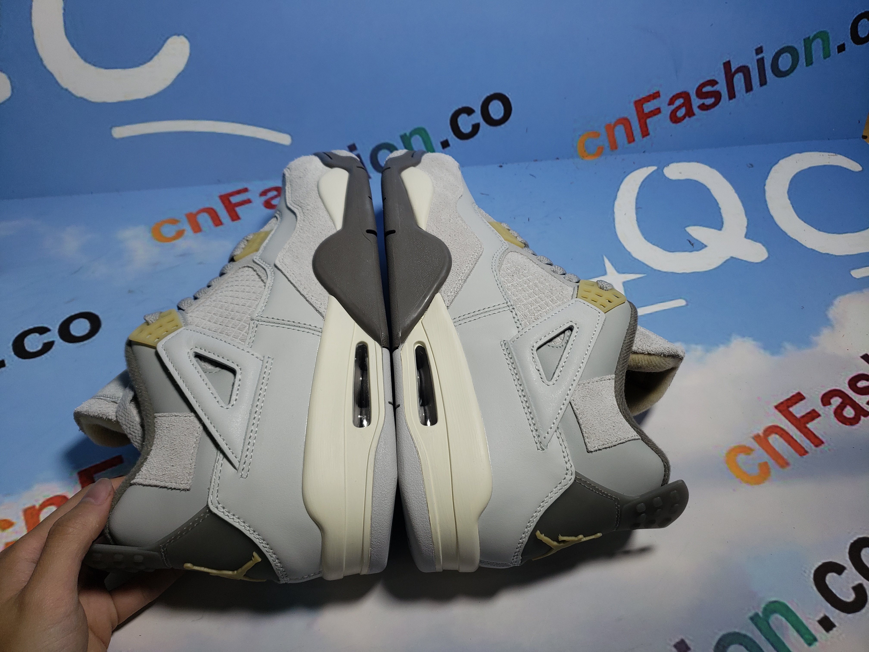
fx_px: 653
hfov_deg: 67.3
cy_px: 326
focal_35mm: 26
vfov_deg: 53.1
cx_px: 434
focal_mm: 4.3
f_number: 1.5
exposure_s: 1/843
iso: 50
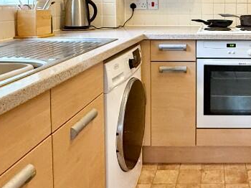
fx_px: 297
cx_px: 221
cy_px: 19
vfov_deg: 33.3
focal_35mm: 41
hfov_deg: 42.4
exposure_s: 1/50
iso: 400
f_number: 2.2
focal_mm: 2.22
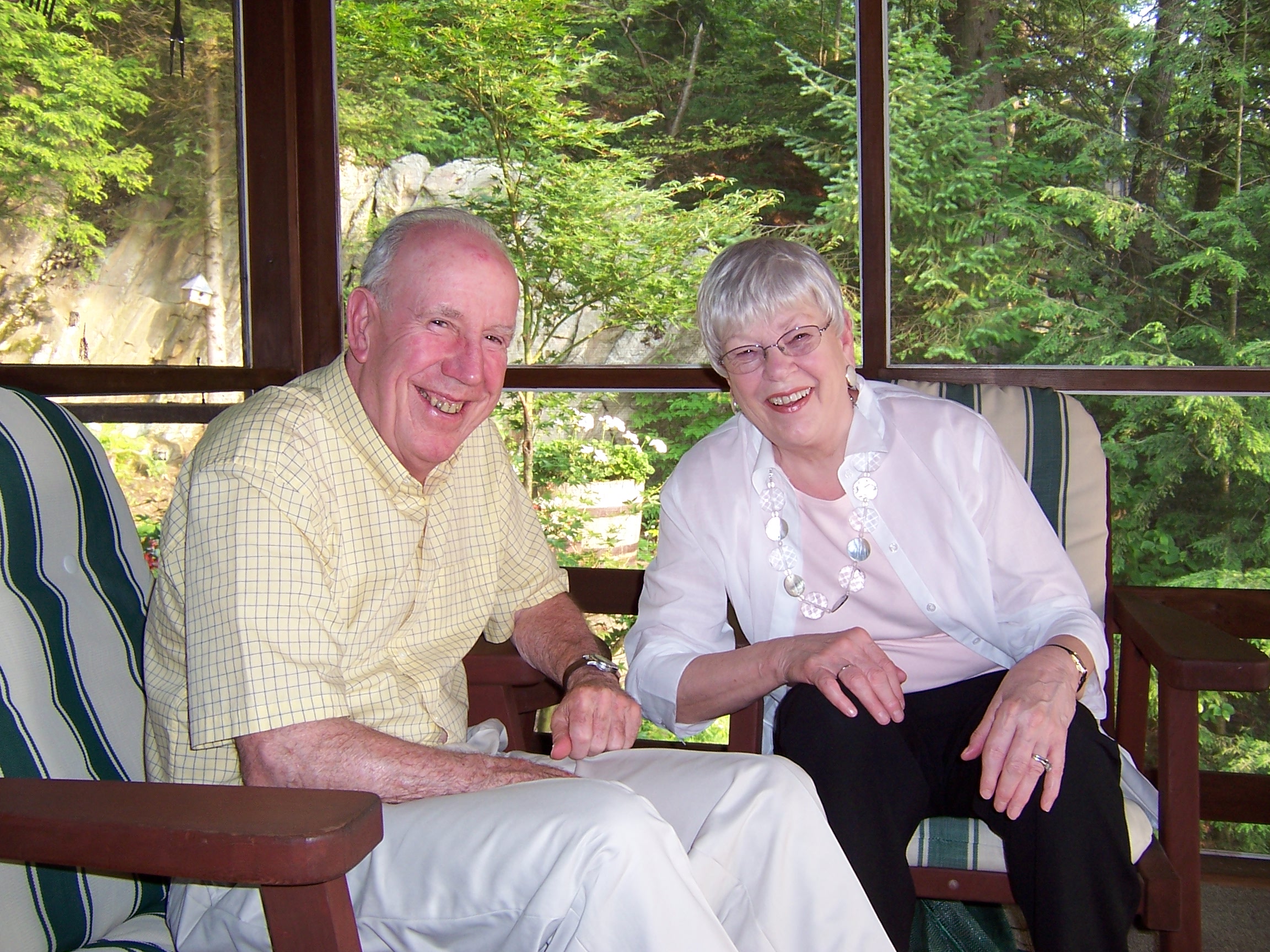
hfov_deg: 55.4
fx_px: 1211
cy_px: 476
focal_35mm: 33
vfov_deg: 42.9
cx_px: 635
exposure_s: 1/60
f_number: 2.8
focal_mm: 5.5
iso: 80
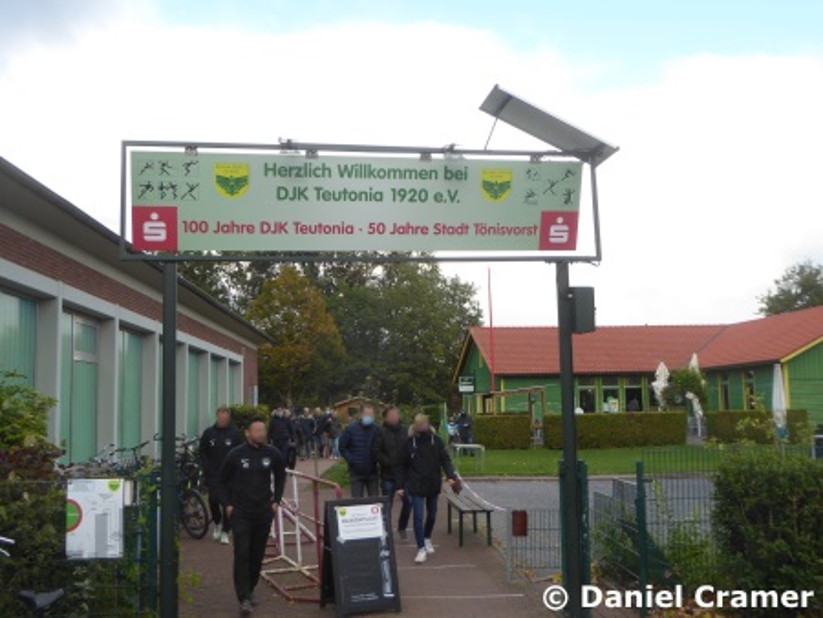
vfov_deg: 36.0
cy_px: 309
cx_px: 412
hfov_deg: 46.8
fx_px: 952
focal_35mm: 40
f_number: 3.8
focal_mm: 7.2
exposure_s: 1/125
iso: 80
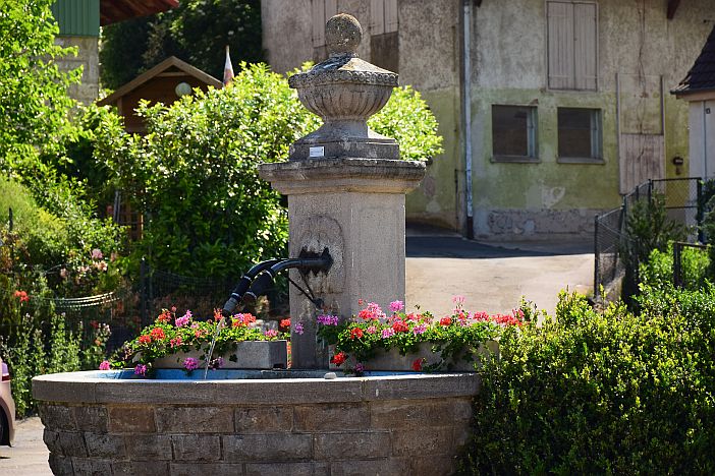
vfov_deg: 12.2
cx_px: 358
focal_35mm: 112
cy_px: 238
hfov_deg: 18.2
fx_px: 2234
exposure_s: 1/640
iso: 200
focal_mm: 75
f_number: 7.1
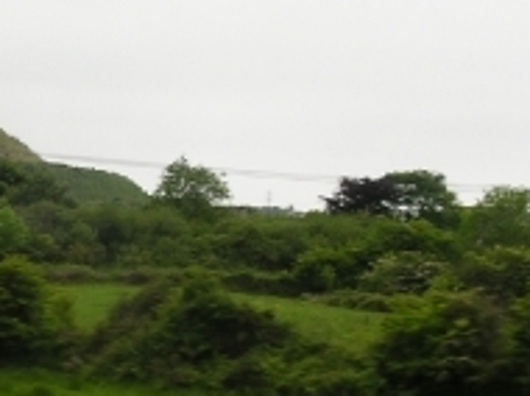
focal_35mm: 120
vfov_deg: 12.3
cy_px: 177
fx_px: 1835
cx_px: 36
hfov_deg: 16.2
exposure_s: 1/60
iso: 100
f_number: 4.5
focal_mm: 7.8
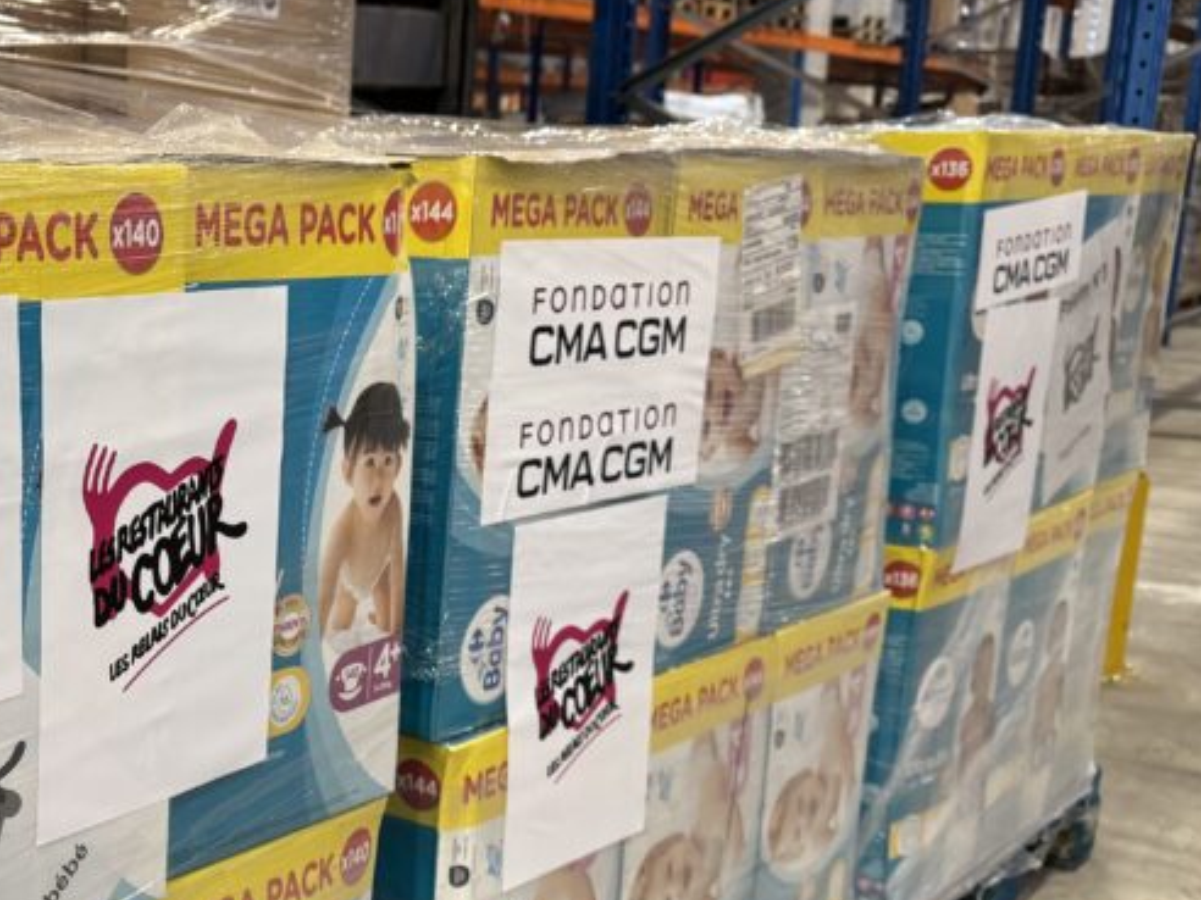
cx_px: 117
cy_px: 585
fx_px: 1735
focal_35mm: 50
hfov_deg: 35.9
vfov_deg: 28.9
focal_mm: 6.76
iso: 200
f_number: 1.78
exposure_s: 1/78
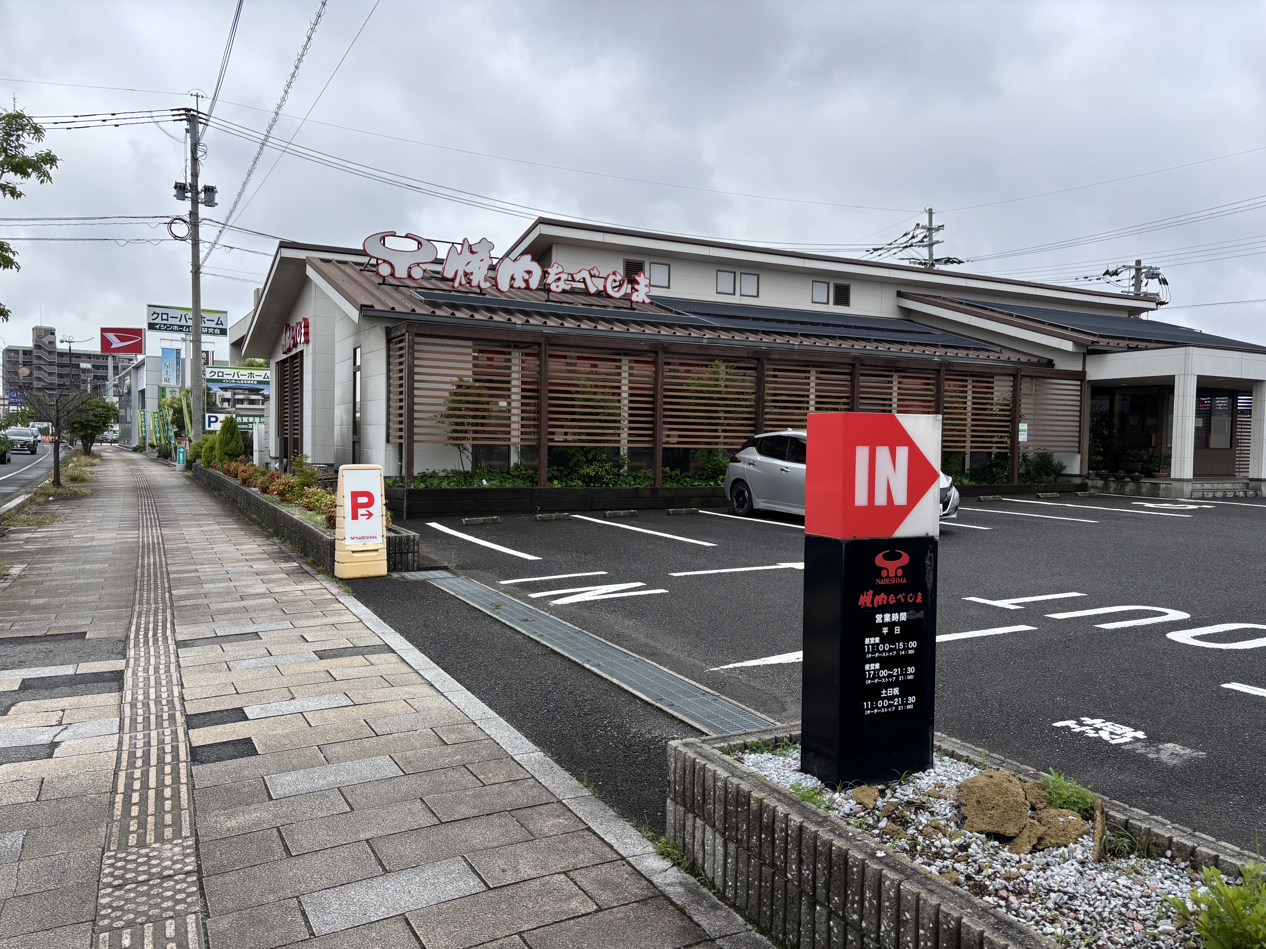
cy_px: 474
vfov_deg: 53.1
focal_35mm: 26
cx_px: 633
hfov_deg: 67.3
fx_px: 951
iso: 50
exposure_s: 1/3021
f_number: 1.6
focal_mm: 5.96
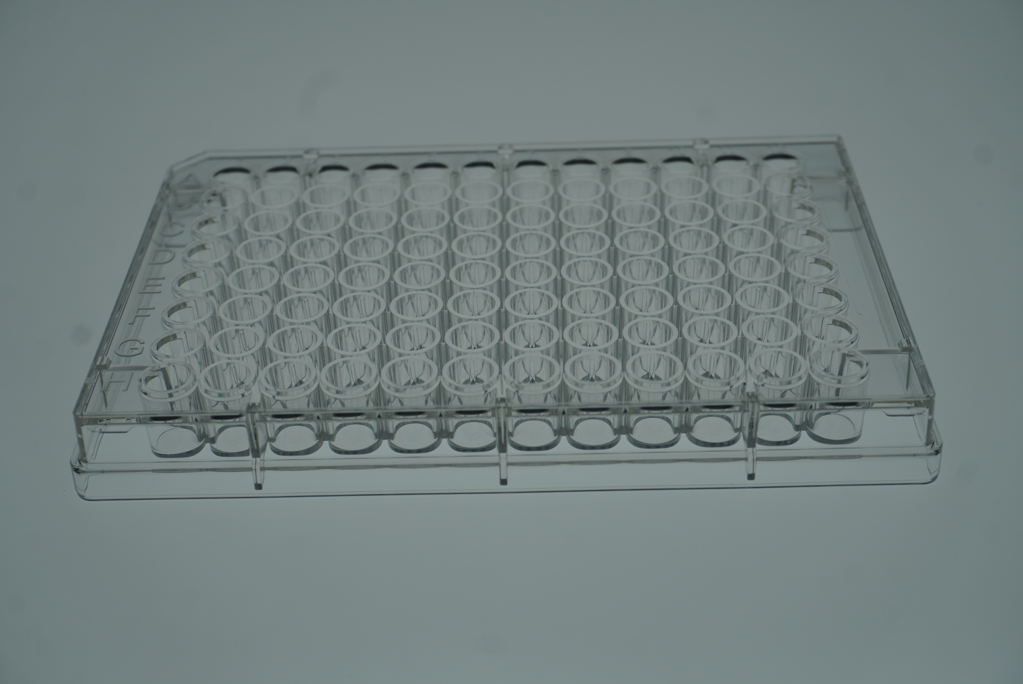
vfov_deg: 26.5
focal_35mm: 51
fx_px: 1450
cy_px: 342
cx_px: 512
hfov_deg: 38.9
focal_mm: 34
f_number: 8
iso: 100
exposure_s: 1/160
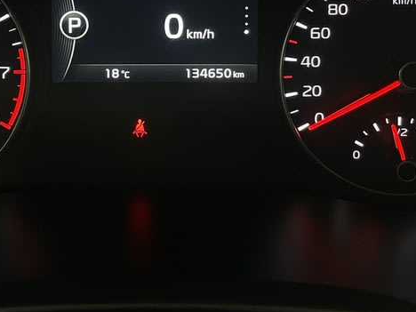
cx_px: 153
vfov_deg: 28.3
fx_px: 601
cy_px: 48
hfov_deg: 37.9
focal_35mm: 50
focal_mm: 4.2
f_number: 1.6
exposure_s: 1/50
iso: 400
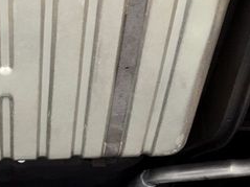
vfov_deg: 17.7
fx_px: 599
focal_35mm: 83
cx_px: 18
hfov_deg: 22.9
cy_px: 139
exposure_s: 1/30
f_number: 2.4
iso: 64
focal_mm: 3.3
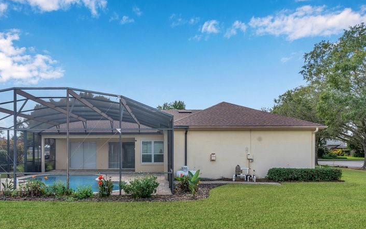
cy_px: 168
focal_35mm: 23
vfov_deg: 51.0
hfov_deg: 77.1
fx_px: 229
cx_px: 172
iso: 100
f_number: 9
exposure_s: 1/125
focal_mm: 16
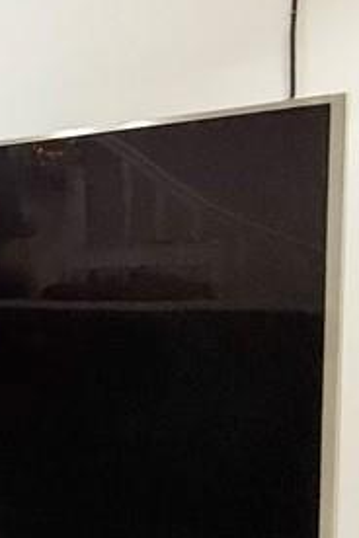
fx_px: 808
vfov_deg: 36.7
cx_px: -624
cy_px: 322
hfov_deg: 12.9
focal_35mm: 54
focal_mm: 2.22
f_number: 2.2
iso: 200
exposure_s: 1/60
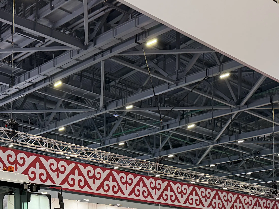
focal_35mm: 62
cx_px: 75
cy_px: 250
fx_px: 500
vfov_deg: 21.9
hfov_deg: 30.7
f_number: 1.78
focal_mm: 6.76
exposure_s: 1/50
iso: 250
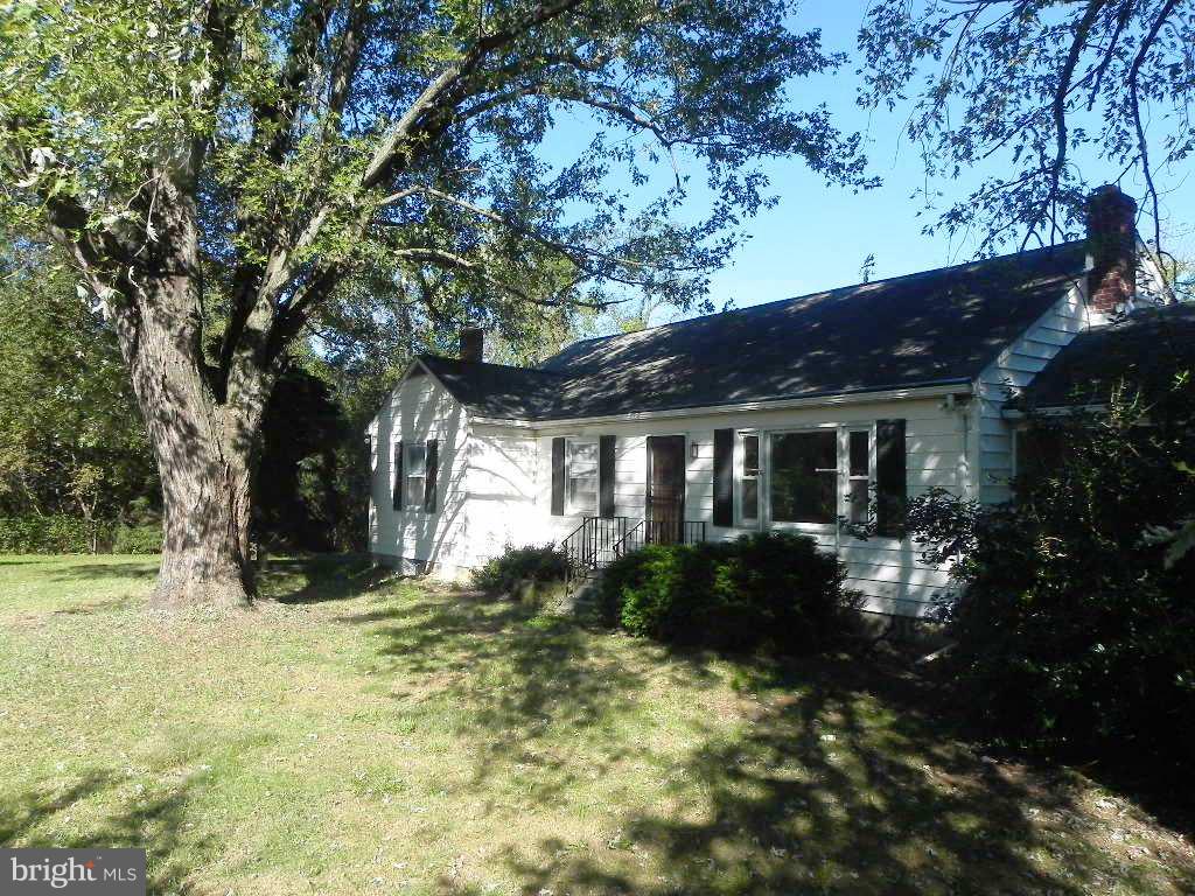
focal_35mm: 26
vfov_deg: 53.1
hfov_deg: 67.3
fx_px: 898
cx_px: 598
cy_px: 448
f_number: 6.3
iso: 160
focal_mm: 4.6
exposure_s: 1/290
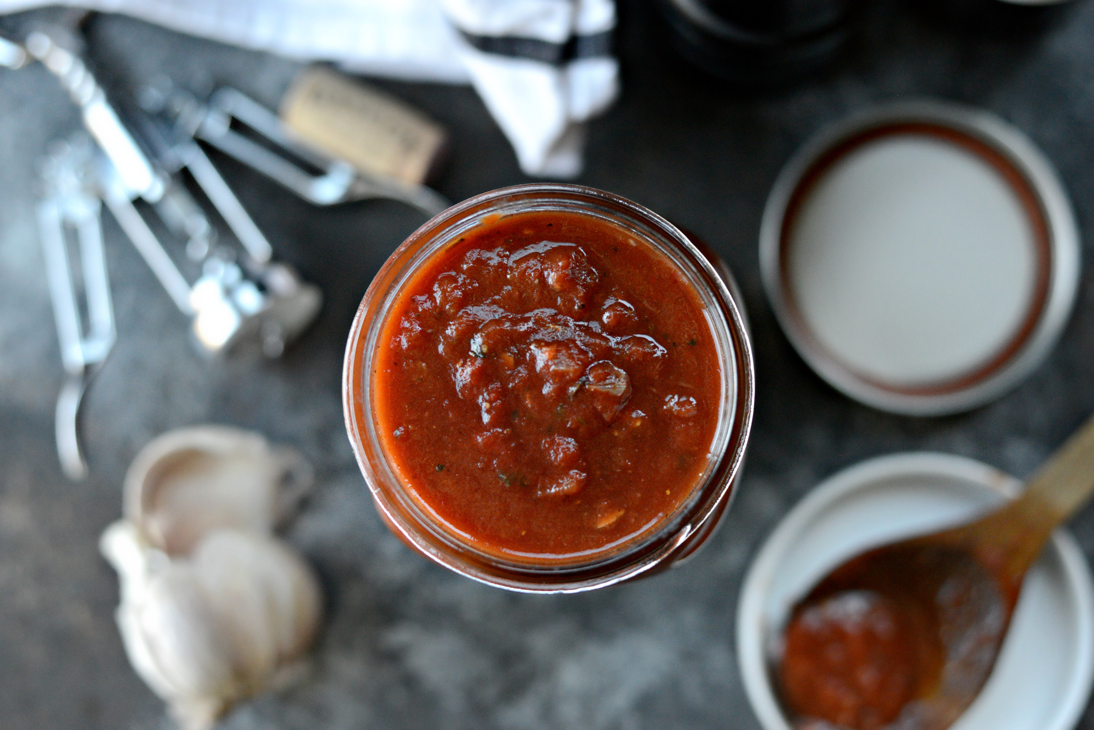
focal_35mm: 50
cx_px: 547
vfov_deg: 27.0
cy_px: 365
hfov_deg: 39.6
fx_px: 1520
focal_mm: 50
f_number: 2.8
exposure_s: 1/500
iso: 3200
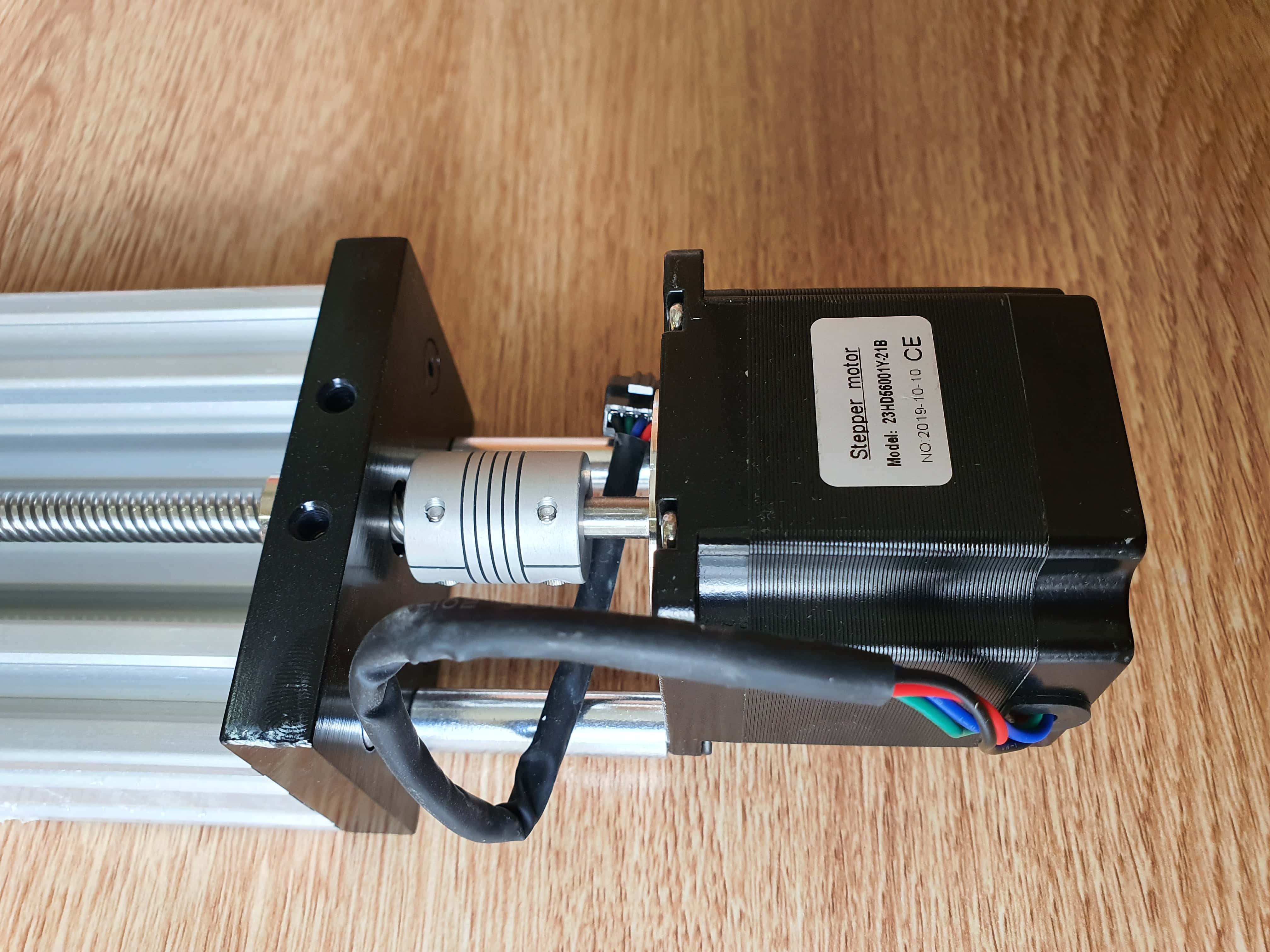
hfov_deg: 67.3
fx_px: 954
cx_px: 635
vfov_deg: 53.1
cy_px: 476
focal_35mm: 26
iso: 200
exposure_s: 1/100
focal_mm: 4.3
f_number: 2.4
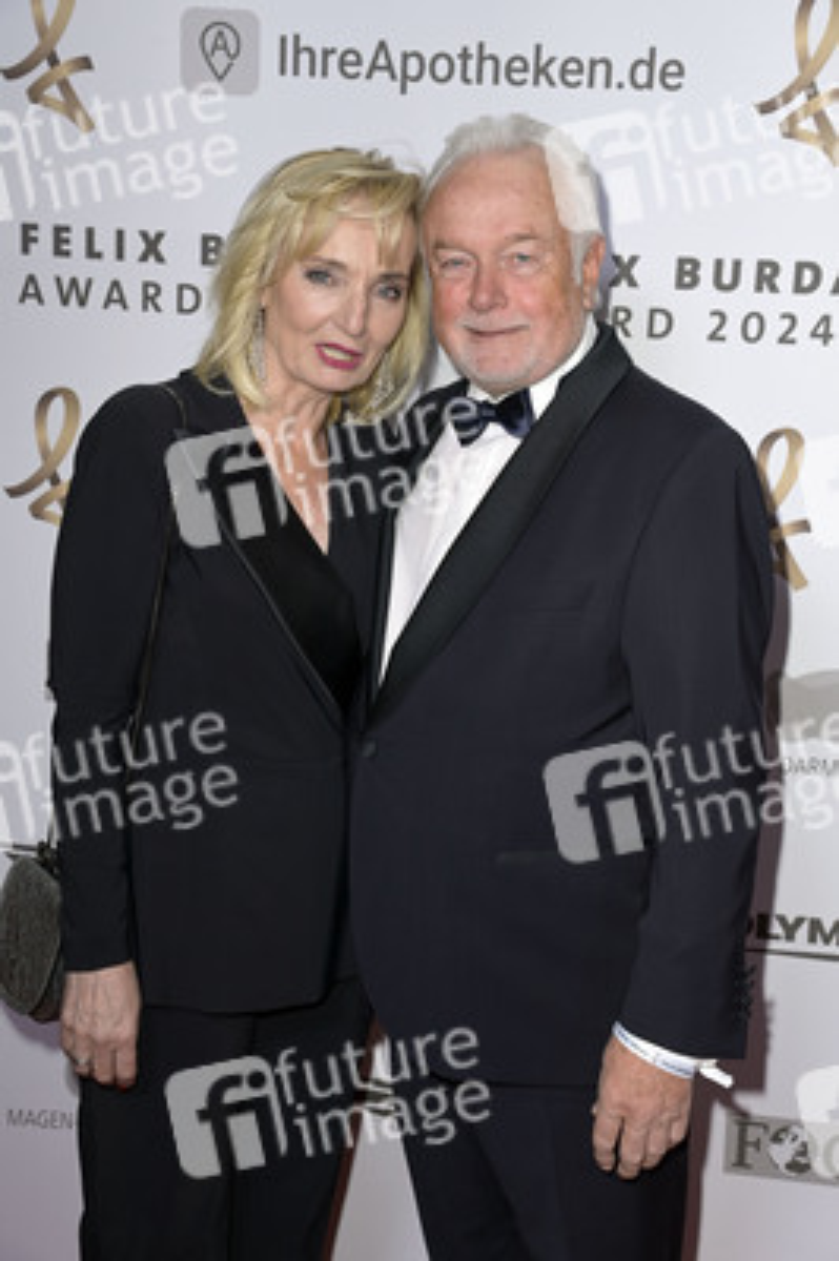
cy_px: 630
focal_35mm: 55
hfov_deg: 24.6
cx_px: 420
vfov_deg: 36.3
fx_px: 1926
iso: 640
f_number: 5.6
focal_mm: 55
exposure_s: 1/250
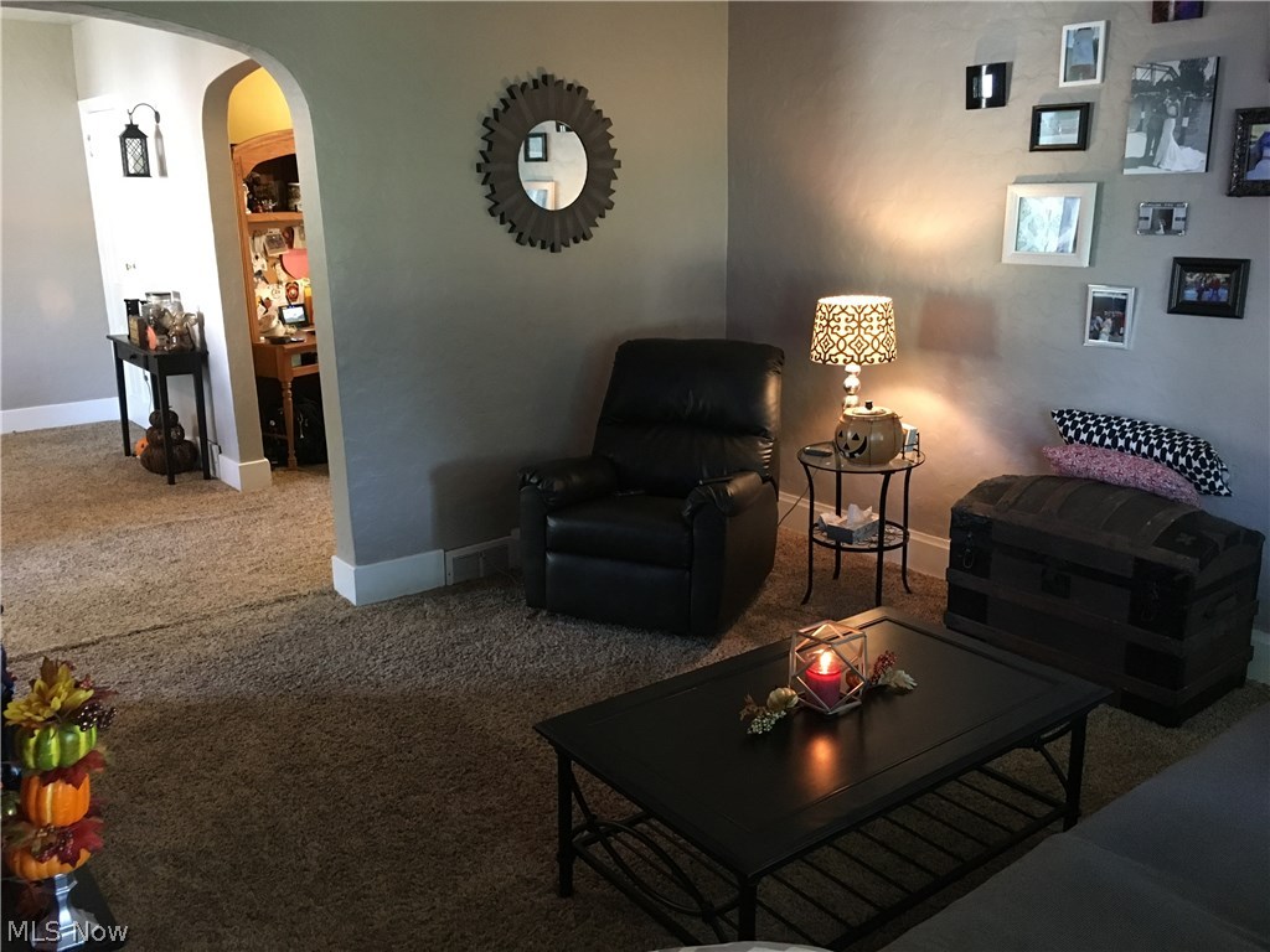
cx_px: 635
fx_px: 1064
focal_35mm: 29
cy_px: 476
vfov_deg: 48.2
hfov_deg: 61.7
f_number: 2.2
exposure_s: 1/15
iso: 250
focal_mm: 4.15
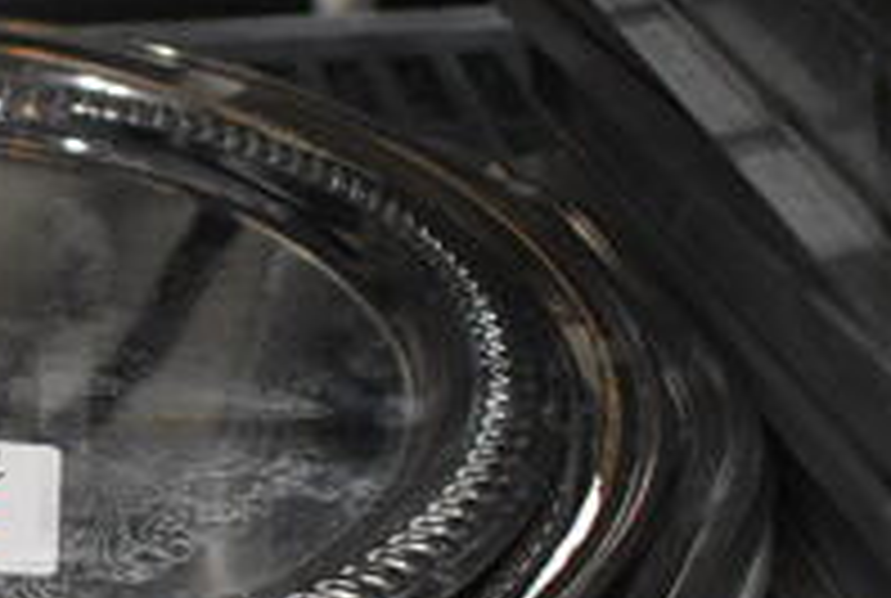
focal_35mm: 83
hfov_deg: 22.4
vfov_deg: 16.5
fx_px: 2059
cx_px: -202
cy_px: 432
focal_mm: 18
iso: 3200
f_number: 3.5
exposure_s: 1/125
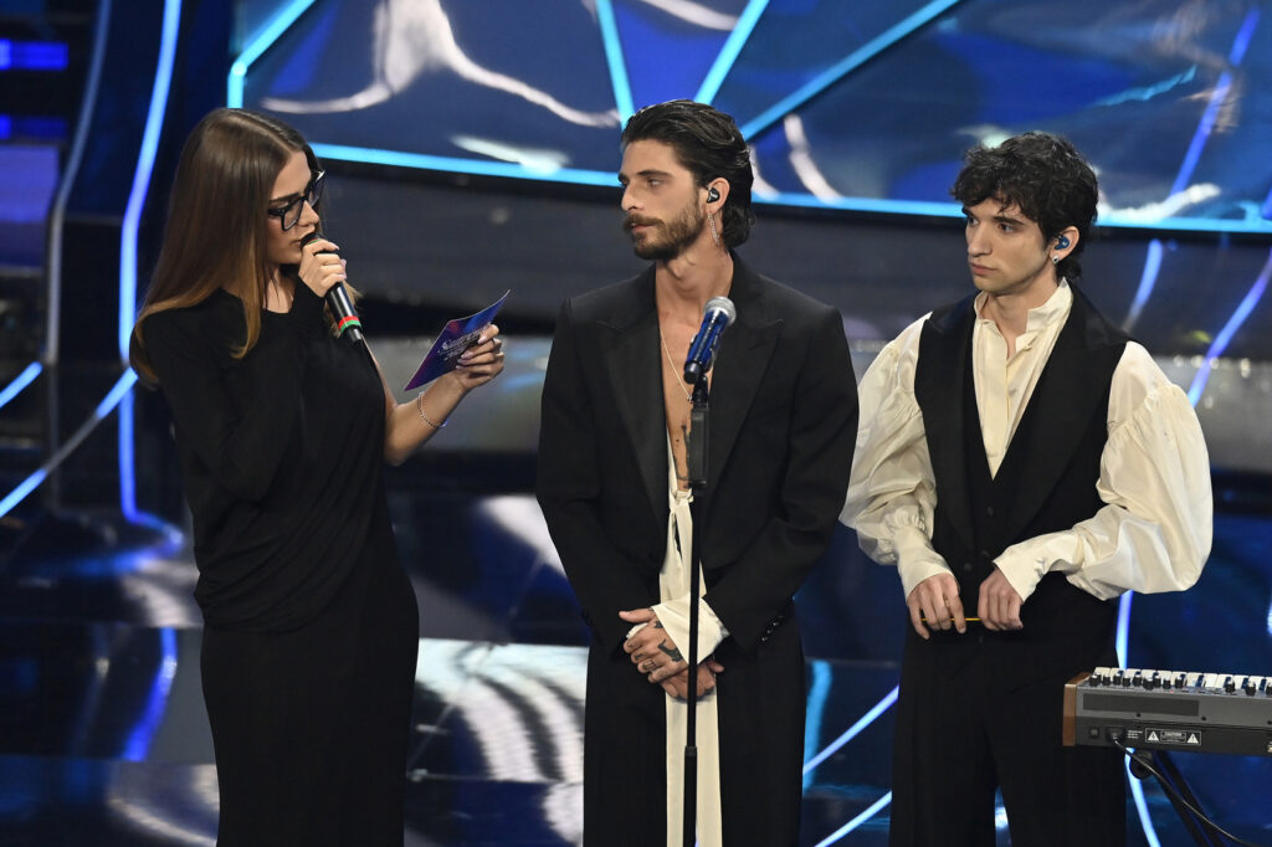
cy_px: 424
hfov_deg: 6.9
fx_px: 10596
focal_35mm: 300
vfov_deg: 4.6
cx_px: 636
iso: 4000
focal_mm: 300
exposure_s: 1/640
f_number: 3.5
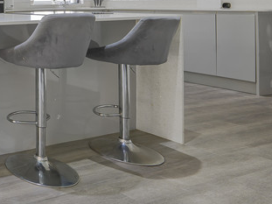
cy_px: 6
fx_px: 298
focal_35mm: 38
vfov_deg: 34.7
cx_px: -146
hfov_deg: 28.4
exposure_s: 1/4
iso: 250
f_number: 9
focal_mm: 12
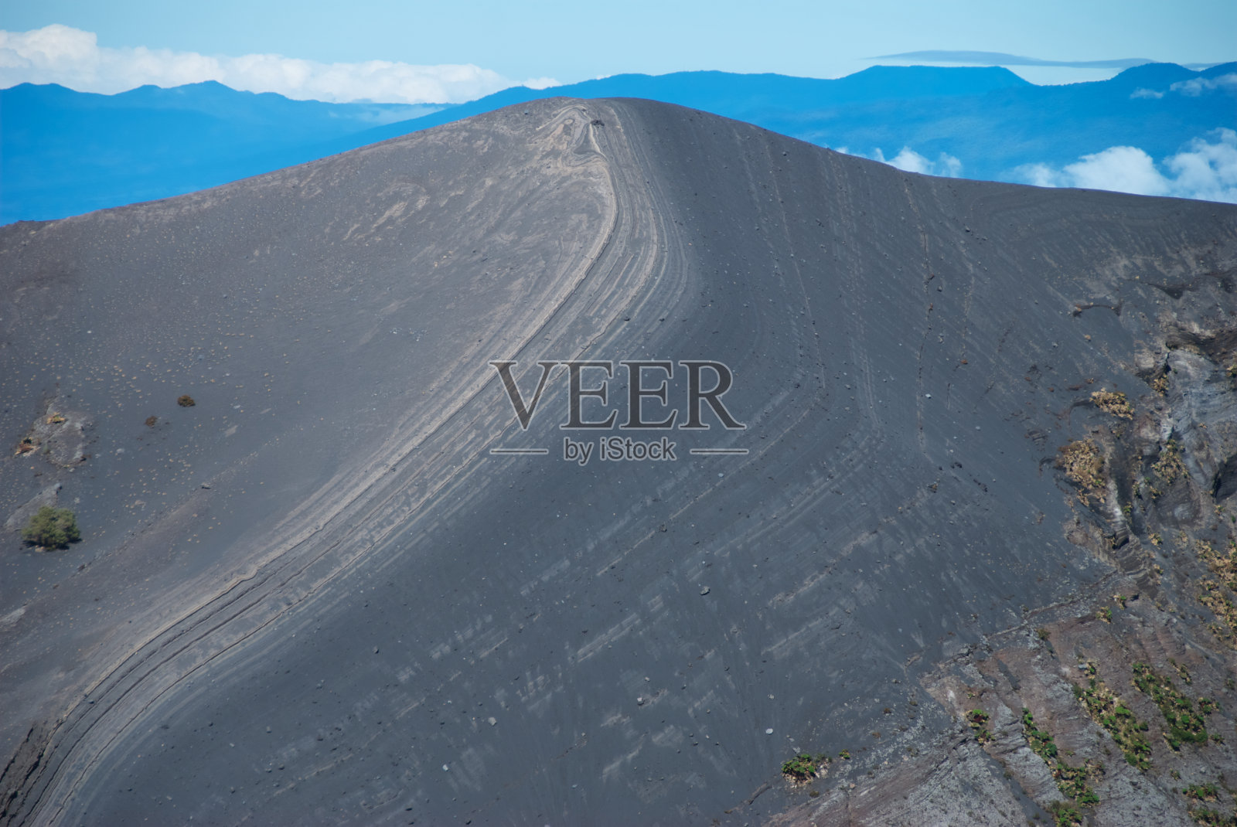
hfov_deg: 10.2
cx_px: 618
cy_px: 414
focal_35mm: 202
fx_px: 6964
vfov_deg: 6.8
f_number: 5.6
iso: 100
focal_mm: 135
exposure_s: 1/400
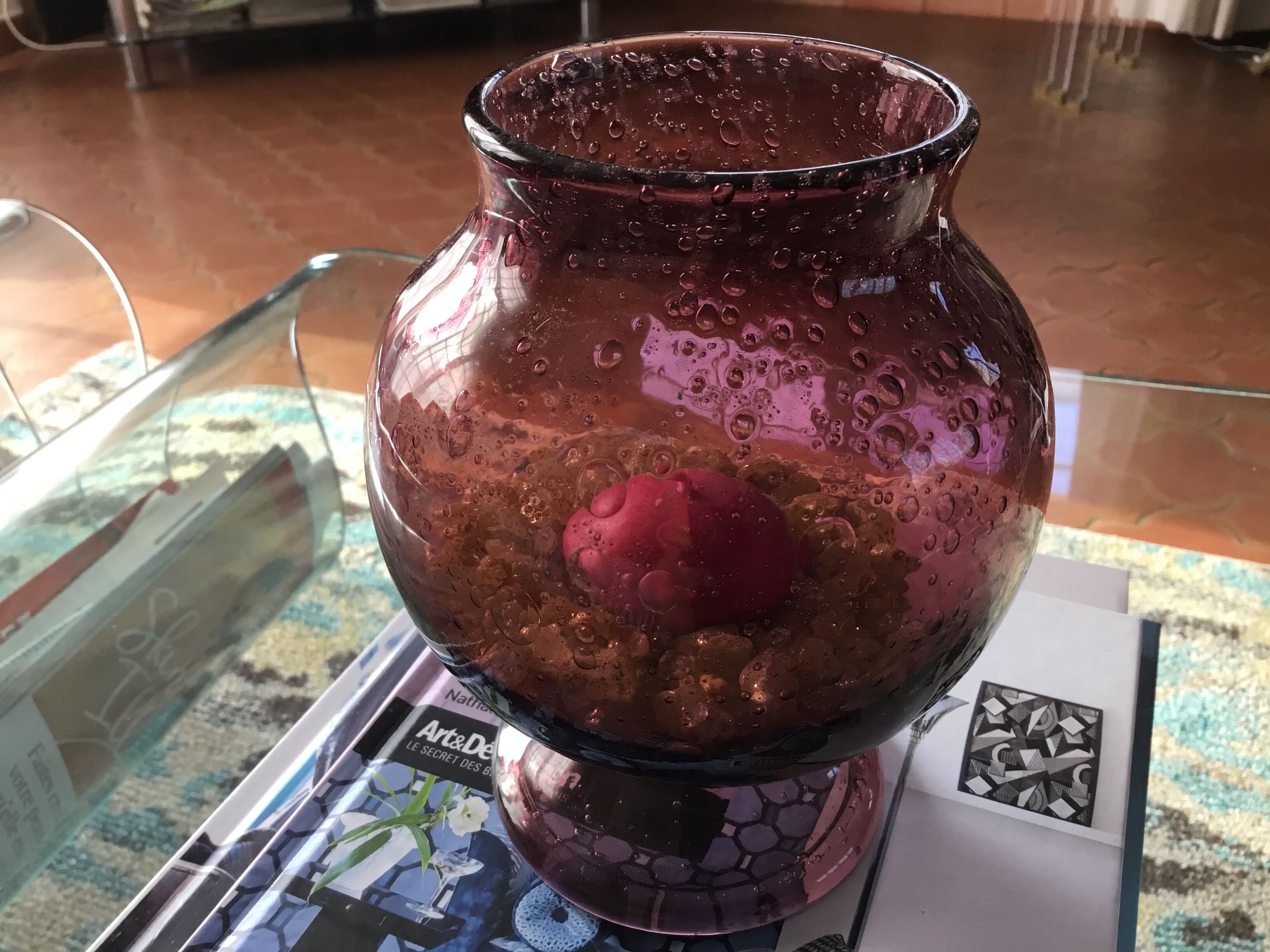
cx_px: 635
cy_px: 476
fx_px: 1137
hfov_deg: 58.4
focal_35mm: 31
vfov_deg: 45.4
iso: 25
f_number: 2.4
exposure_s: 1/33
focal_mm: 3.3
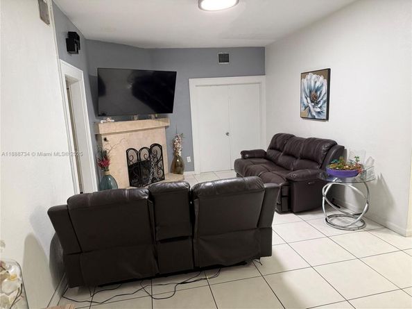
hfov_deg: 71.6
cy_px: 154
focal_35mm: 24
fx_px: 286
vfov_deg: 56.8
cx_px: 206
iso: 400
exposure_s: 1/60
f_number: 1.78
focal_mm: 6.76
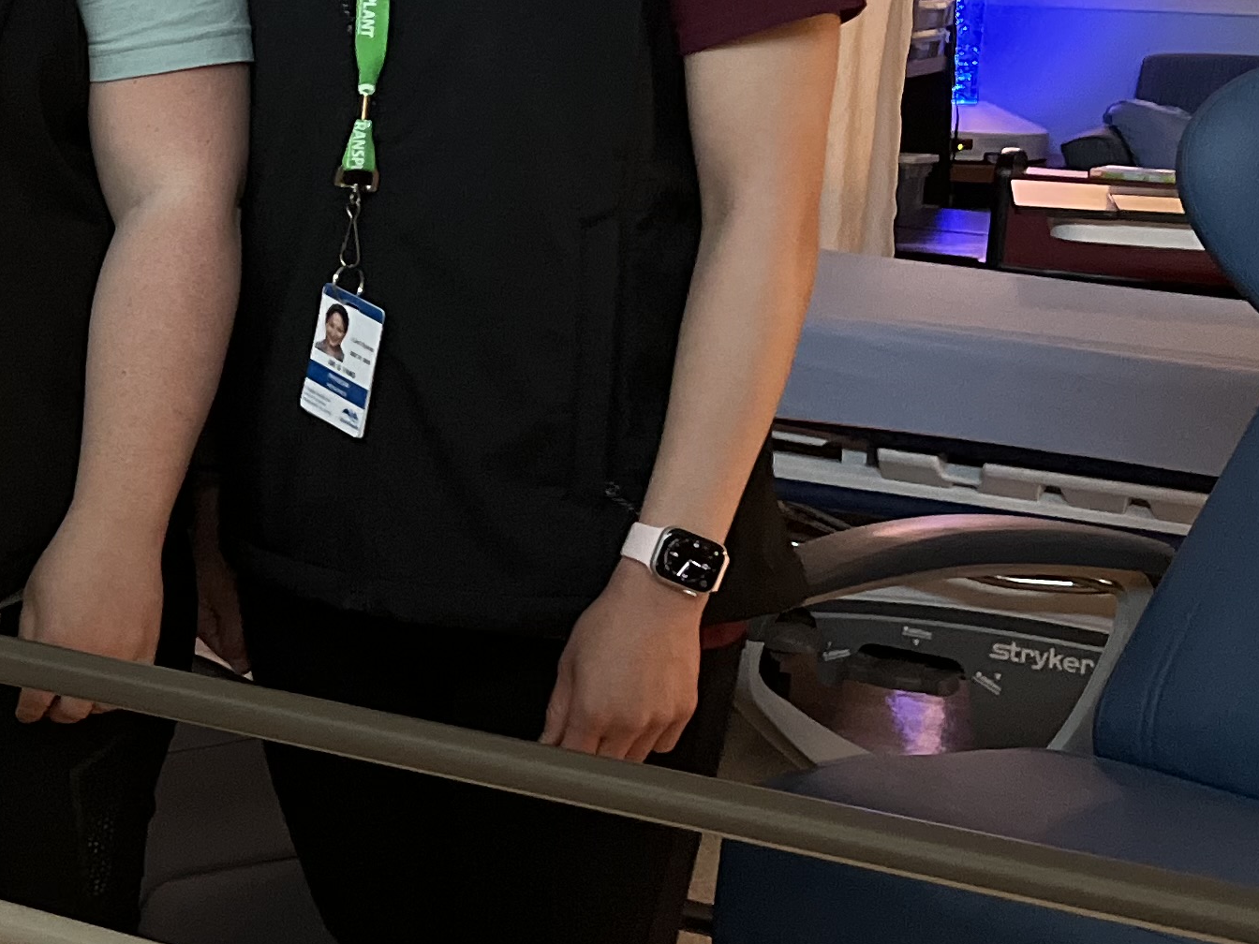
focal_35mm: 78
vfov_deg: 18.8
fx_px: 2837
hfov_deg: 22.3
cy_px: 260
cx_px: -407
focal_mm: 5.1
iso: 500
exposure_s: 1/40
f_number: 1.6
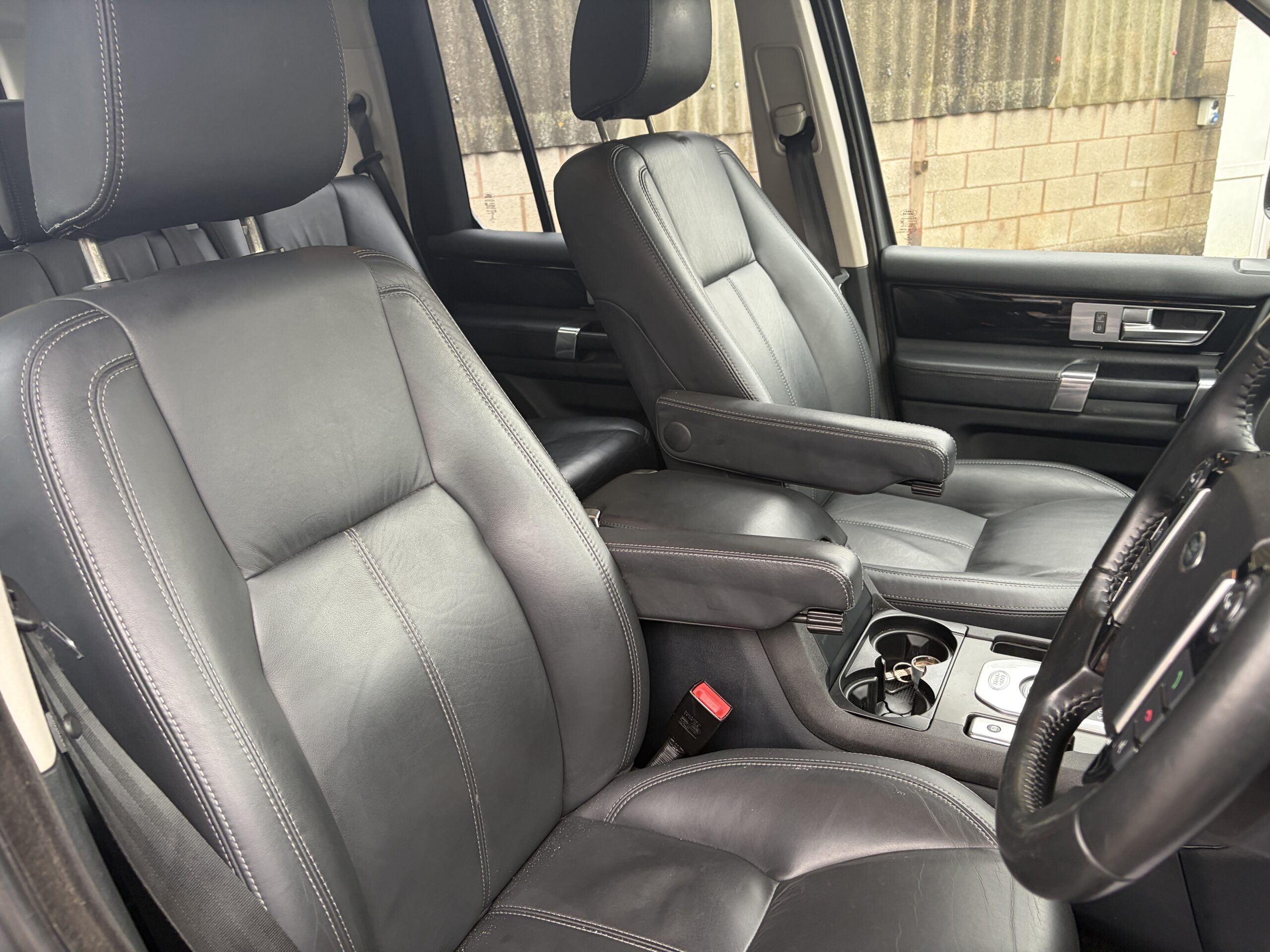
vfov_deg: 53.1
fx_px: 954
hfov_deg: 67.3
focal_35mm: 26
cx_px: 635
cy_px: 476
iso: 125
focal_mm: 5.96
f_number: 1.6
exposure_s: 1/64
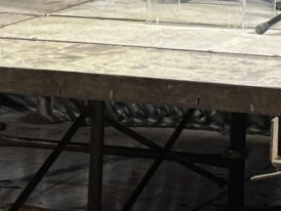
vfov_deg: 6.4
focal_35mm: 224
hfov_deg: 8.8
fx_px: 1820
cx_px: 266
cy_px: -270
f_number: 1.78
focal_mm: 6.86
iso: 80
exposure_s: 1/100
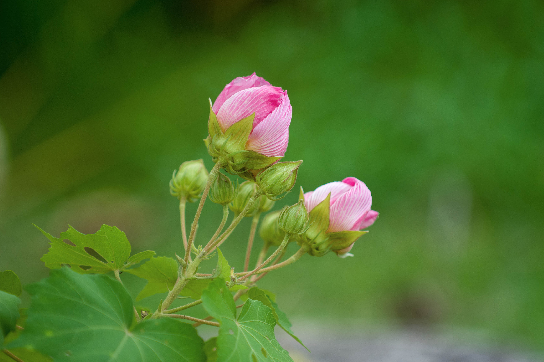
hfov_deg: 6.6
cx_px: 267
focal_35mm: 312
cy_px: 186
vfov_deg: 4.4
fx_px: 4712
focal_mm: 200
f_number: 2.8
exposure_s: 1/500
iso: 200
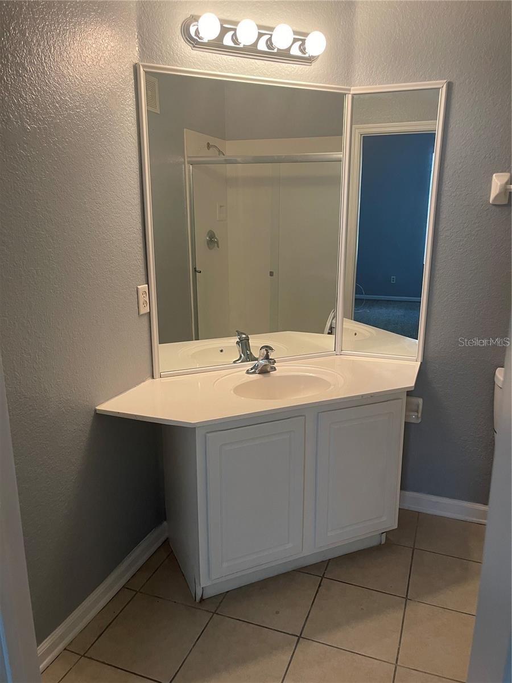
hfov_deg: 53.1
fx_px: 513
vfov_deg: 67.3
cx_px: 256
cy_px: 342
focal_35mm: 26
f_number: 1.6
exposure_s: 1/60
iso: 250
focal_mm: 5.1
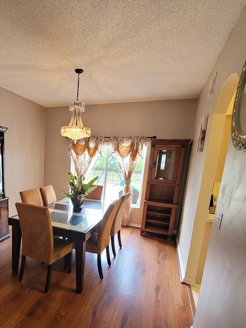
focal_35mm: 20
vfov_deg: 80.7
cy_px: 198
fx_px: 190
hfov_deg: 63.0
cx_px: 69
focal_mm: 2.2
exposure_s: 1/60
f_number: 2.2
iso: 320
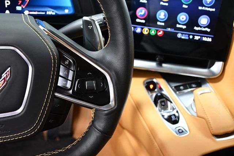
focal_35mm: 48
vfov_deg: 28.0
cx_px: 117
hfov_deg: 41.1
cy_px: 78
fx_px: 312
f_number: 5
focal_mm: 32
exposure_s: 1/100
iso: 2500
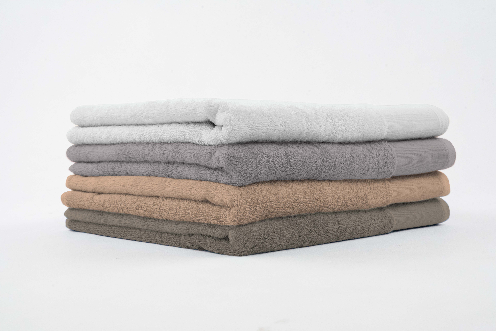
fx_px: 965
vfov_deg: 19.5
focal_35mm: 70
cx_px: 248
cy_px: 166
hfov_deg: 28.8
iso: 3200
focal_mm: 70
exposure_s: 1/250
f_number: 14
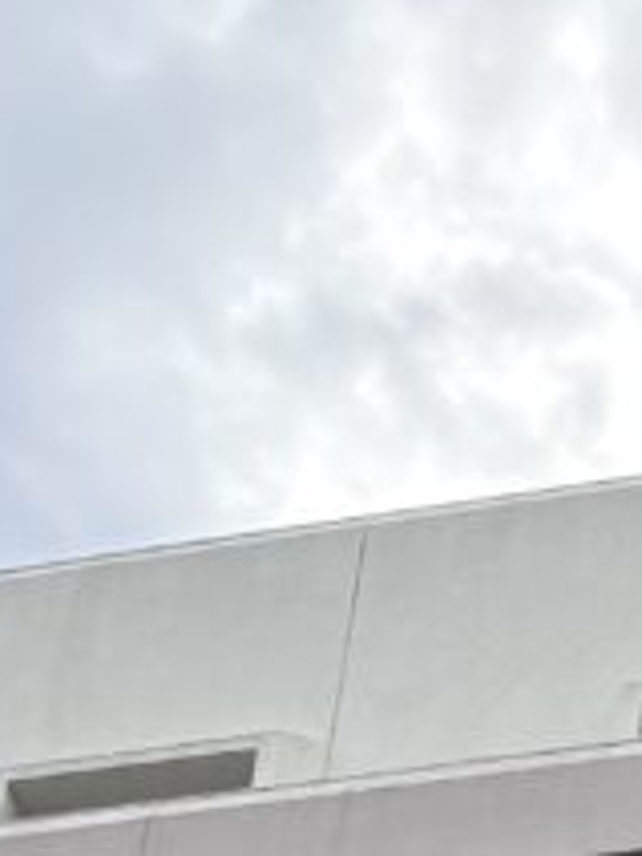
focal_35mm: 157
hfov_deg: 9.1
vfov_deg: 11.2
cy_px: 1793
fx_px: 3882
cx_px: 1050
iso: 50
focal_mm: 5.96
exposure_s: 1/1484
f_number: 1.6
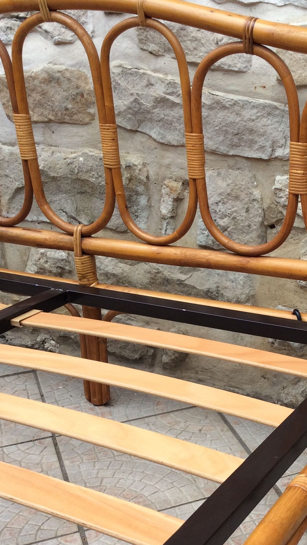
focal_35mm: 53
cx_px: 292
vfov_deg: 39.0
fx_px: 767
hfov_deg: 22.0
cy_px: 334
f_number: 2.4
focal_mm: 3.3
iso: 32
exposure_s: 1/219
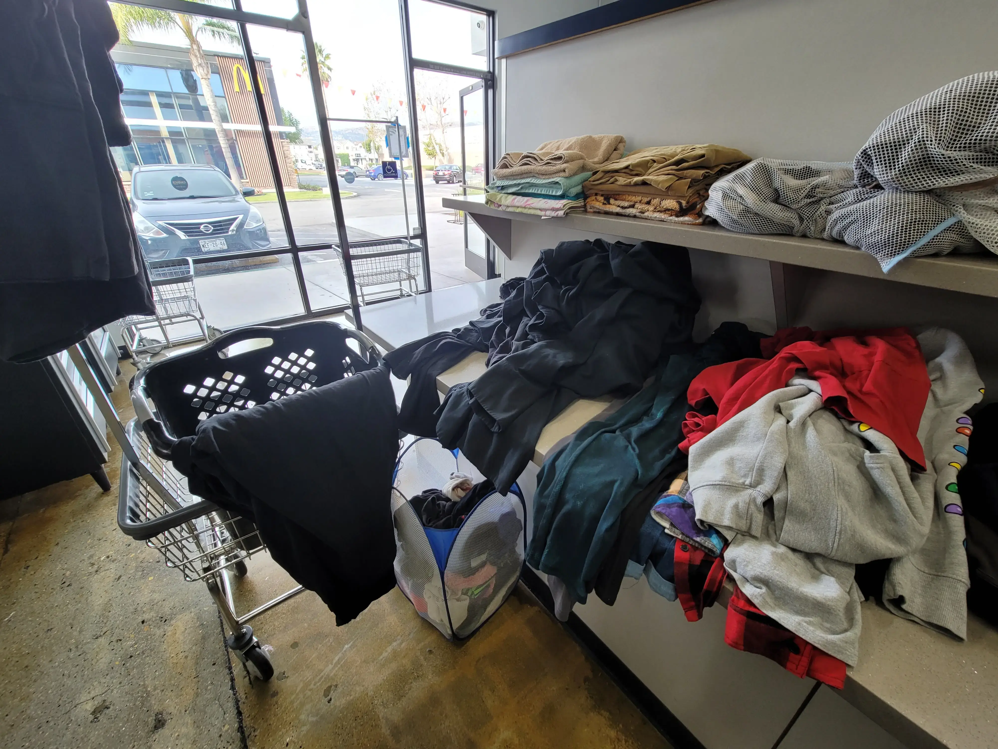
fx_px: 375
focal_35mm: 13
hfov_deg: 106.2
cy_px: 374
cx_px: 499
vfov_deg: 89.9
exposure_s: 1/60
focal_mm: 2.2
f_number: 2.2
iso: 64
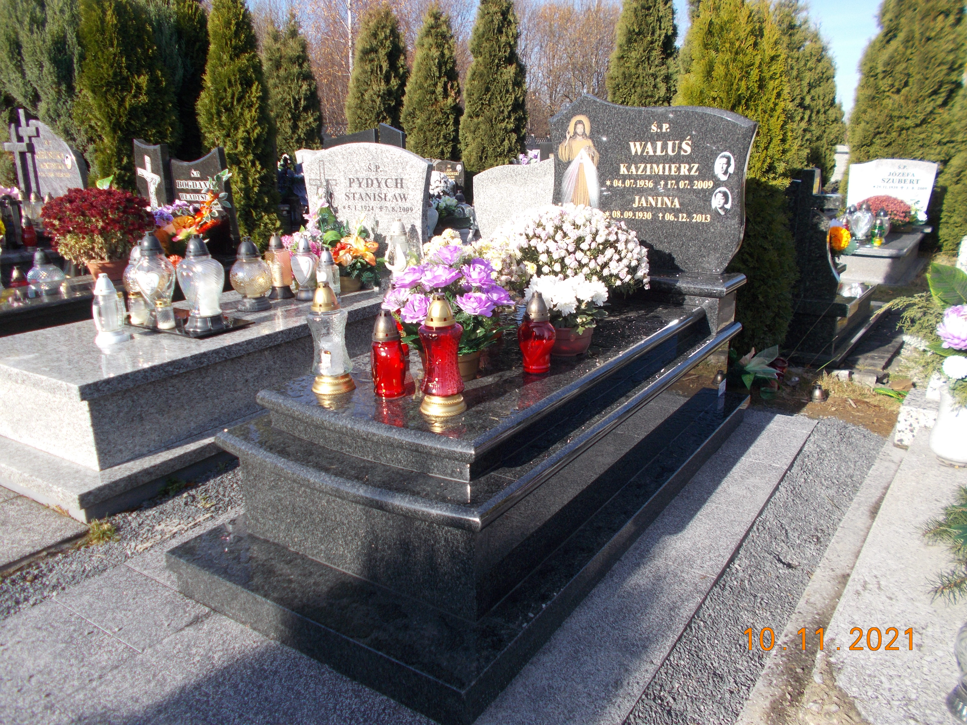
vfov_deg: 53.1
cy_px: 362
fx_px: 726
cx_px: 484
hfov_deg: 67.3
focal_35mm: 26
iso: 80
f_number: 8
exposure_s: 1/80
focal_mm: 4.6
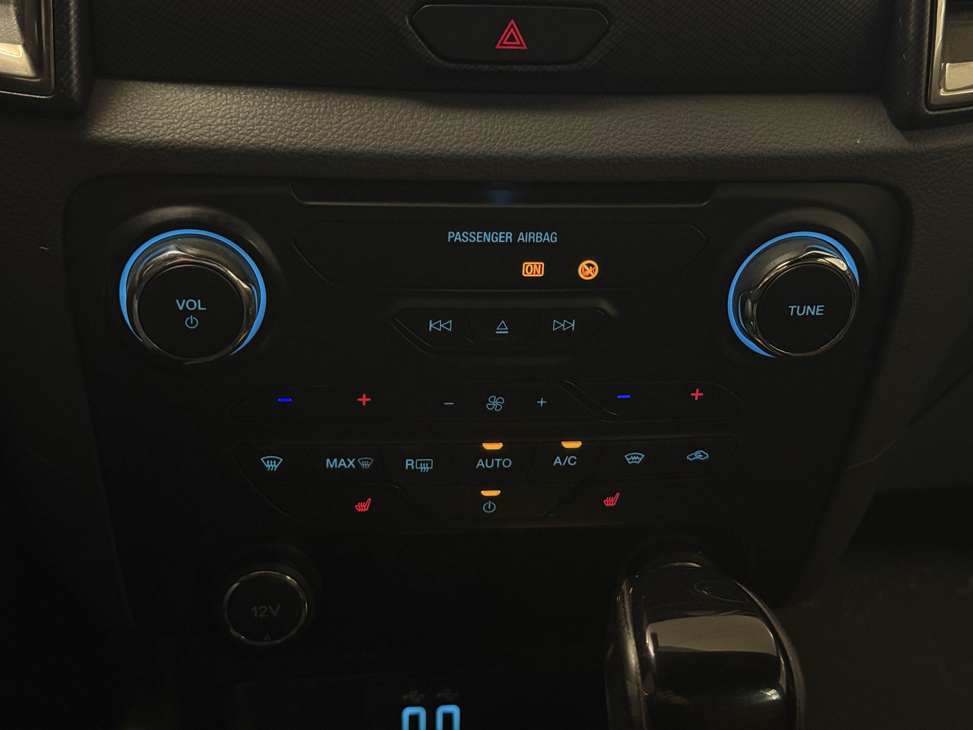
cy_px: 365
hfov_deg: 39.7
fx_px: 1349
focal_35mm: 48
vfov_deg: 30.3
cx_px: 486
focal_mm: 6.76
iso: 640
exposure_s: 1/25
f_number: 1.78
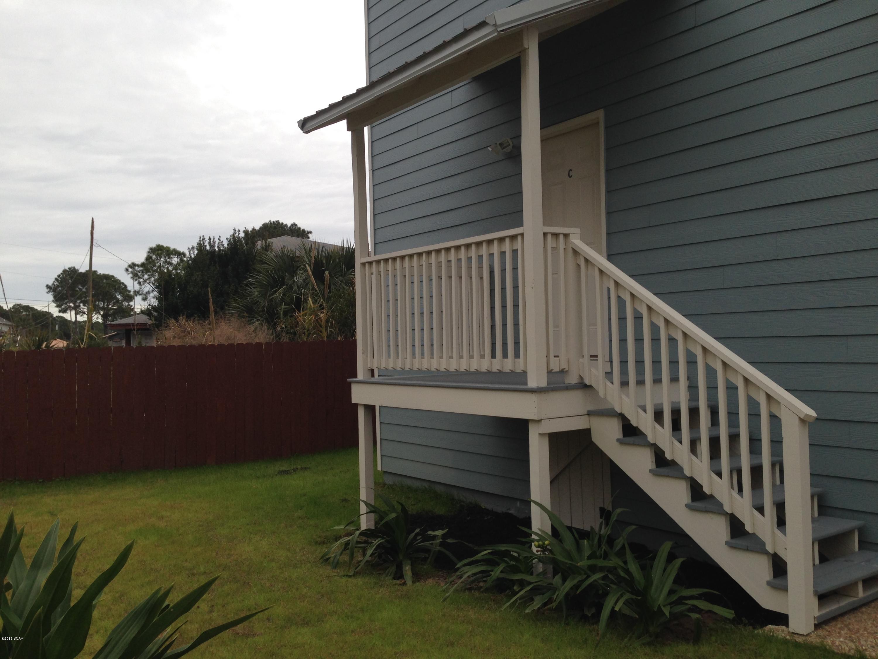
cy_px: 330
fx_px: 837
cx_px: 439
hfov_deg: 55.4
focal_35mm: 33
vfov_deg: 42.9
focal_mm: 4.12
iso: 50
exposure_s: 1/459
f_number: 2.4
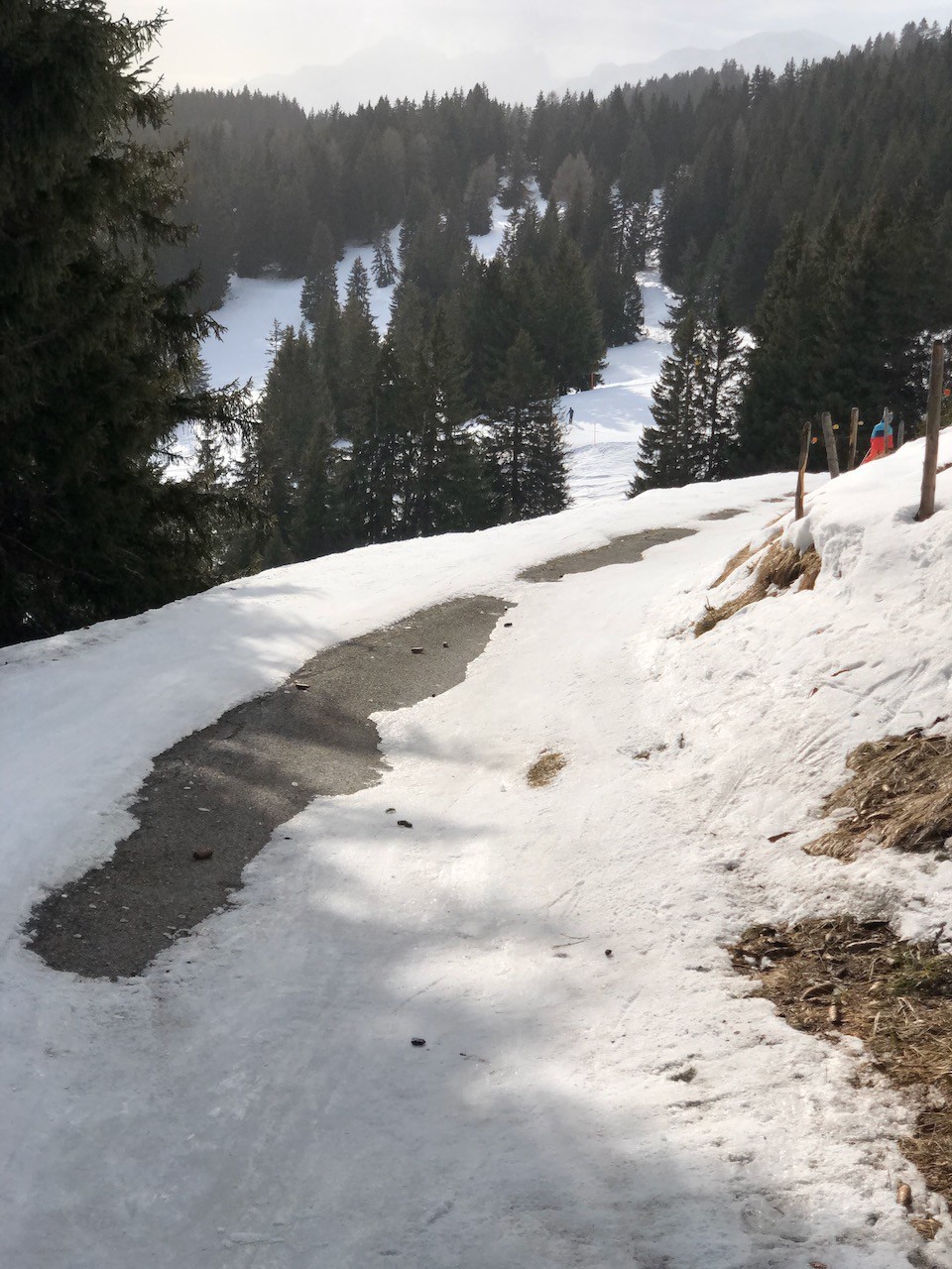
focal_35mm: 52
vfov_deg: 36.8
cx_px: 476
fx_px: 1907
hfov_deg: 28.0
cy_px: 634
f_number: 2.4
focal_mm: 6
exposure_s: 1/4878
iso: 32
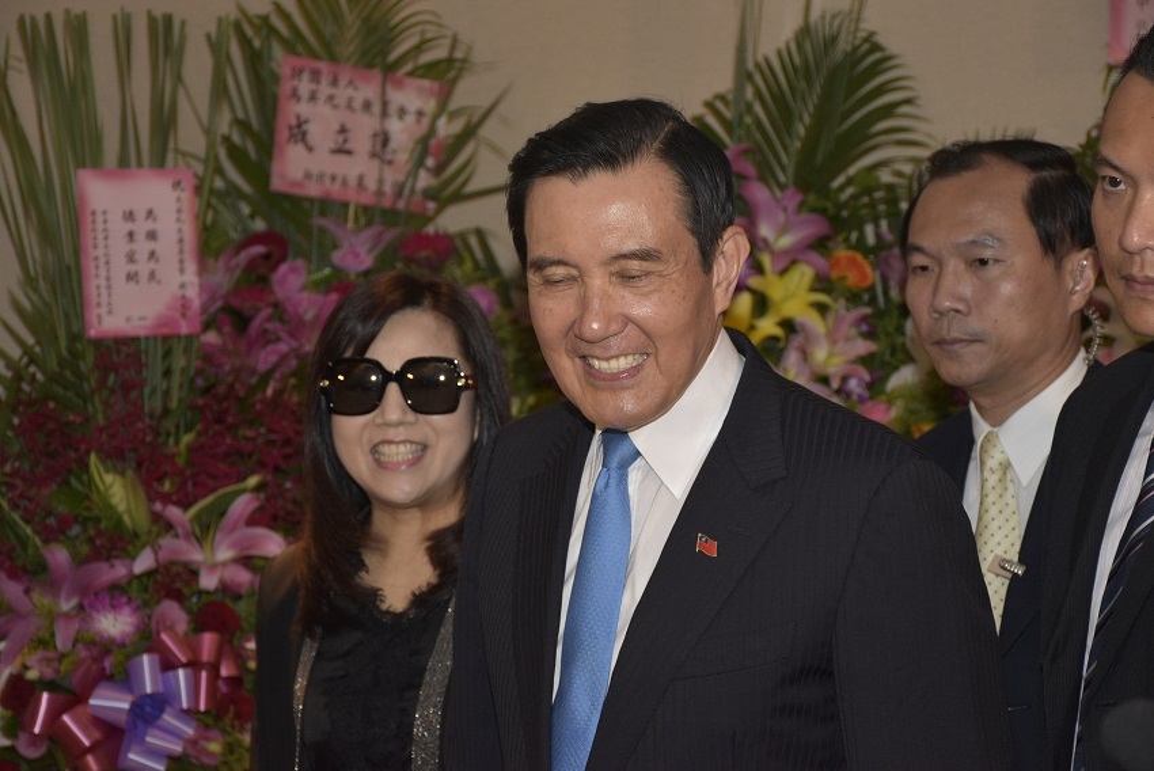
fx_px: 2983
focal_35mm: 93
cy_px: 386
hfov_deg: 21.9
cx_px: 577
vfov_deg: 14.7
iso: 800
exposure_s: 1/60
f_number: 5
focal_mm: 62
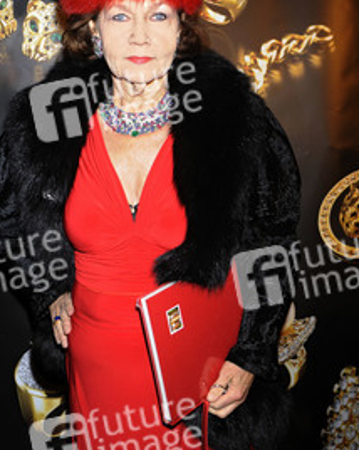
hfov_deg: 27.1
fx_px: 745
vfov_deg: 33.5
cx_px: 164
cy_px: 186
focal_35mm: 56
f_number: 5.6
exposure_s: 1/100
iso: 500
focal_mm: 40
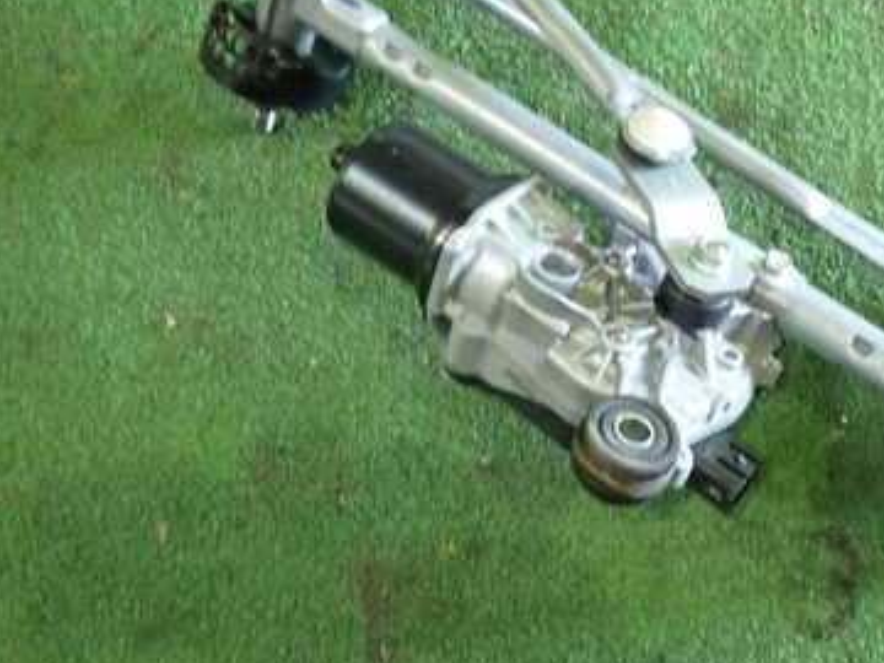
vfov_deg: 28.7
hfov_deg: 36.8
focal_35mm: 50
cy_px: 169
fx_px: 1277
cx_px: 717
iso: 500
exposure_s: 1/30
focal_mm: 5.4
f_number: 2.3
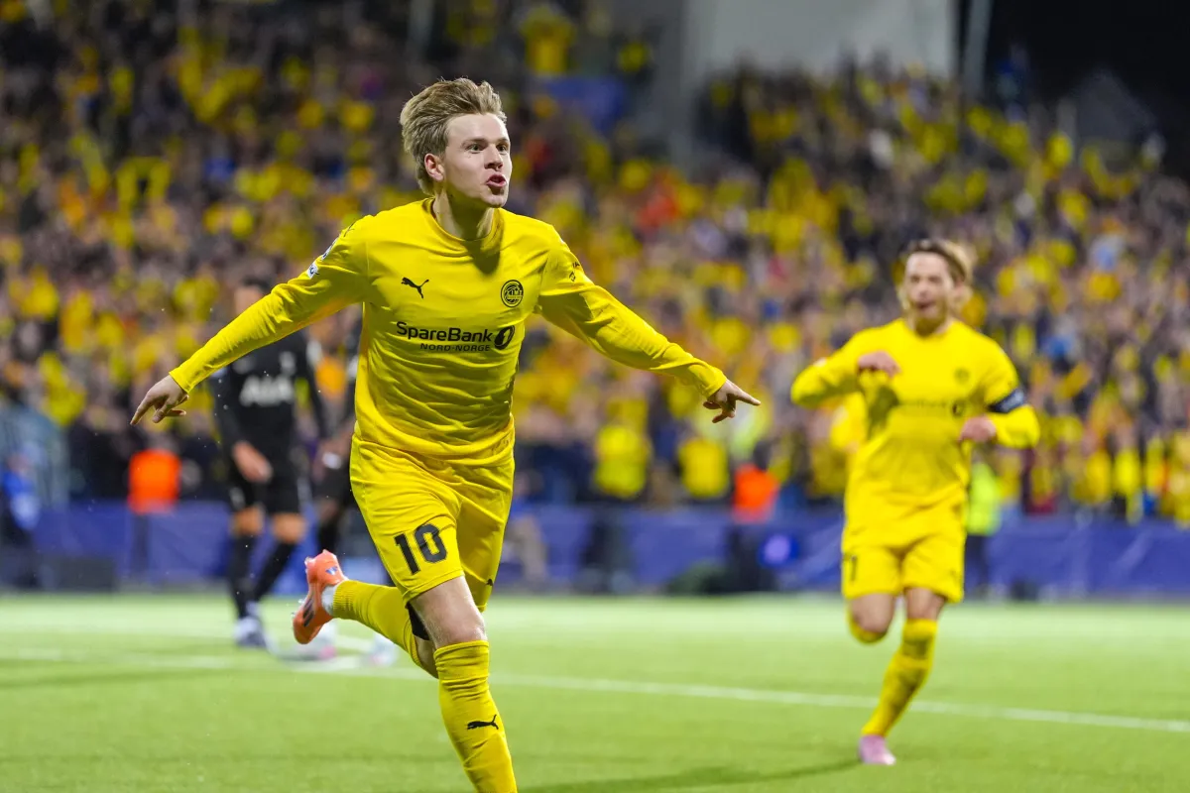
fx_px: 6611
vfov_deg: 6.9
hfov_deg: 10.3
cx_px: 595
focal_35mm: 200
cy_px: 396
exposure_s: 1/1600
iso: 4000
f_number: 2.8
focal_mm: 200
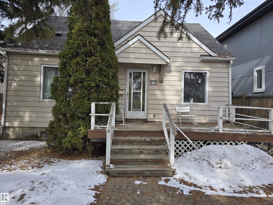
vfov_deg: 58.9
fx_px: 181
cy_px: 102
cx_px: 136
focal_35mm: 23
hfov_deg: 73.9
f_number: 1.7
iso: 12
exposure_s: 1/420
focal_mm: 6.3
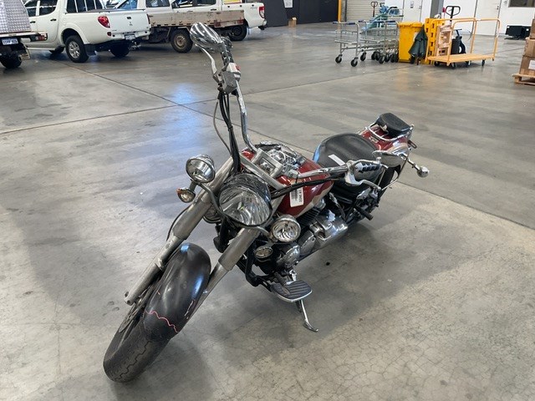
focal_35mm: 29
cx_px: 268
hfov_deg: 61.7
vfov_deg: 48.2
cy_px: 200
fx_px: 448
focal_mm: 3
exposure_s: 1/100
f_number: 1.8
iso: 64
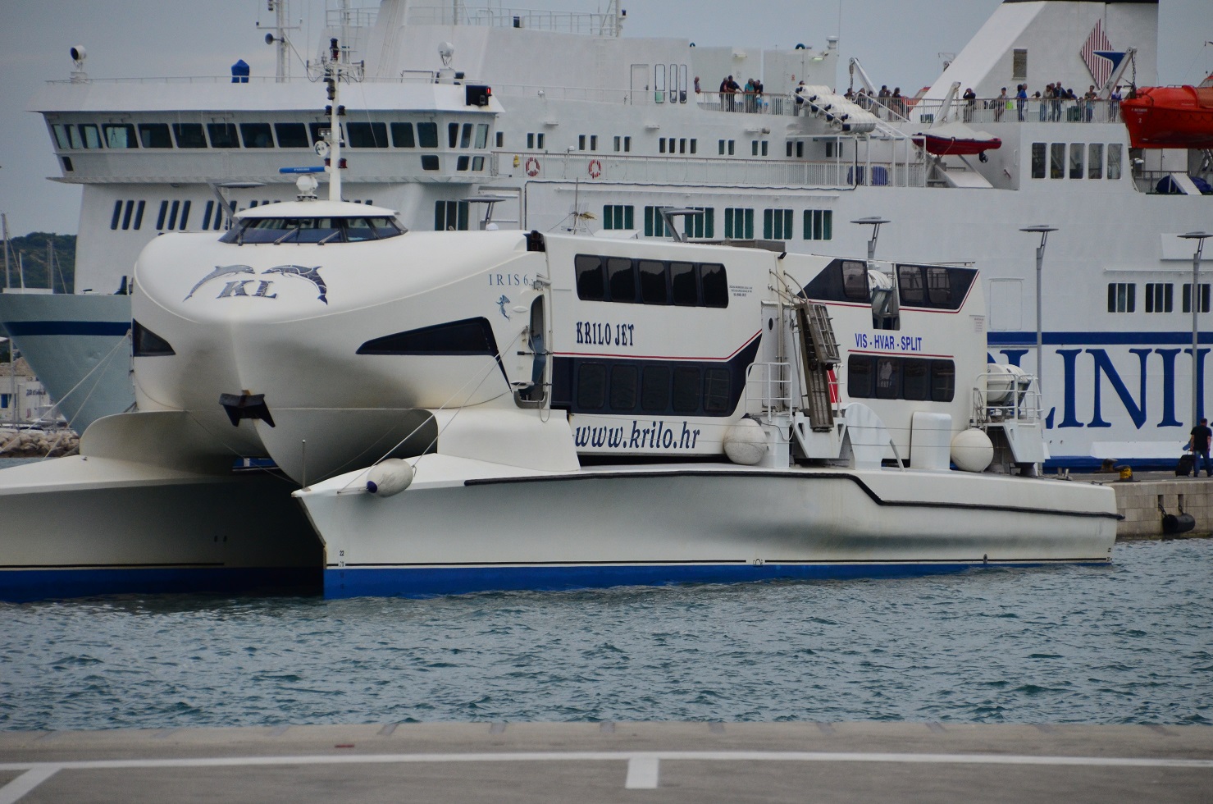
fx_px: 10089
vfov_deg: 4.6
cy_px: 402
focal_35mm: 300
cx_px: 606
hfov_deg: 6.9
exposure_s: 1/2000
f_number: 8
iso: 800
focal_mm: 200
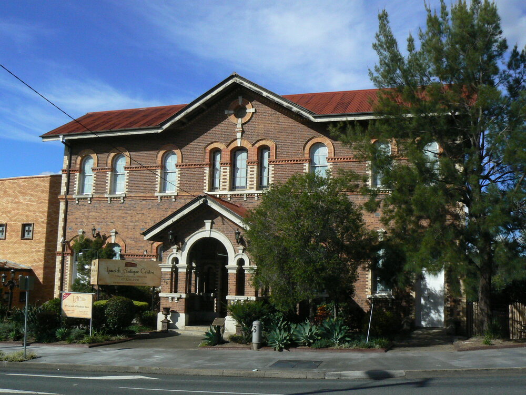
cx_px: 263
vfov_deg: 39.7
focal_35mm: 36
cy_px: 198
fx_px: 547
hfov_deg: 51.4
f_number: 8
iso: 200
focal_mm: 6
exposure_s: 1/1300
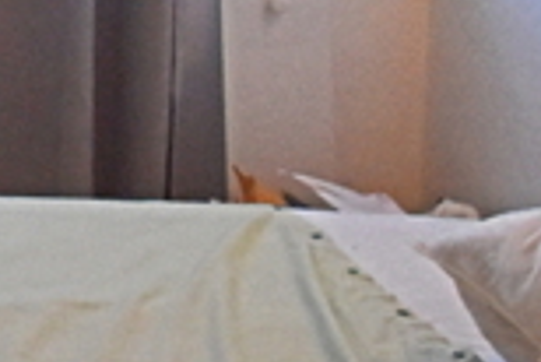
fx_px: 1760
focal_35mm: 117
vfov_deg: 11.0
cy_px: -285
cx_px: -840
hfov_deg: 12.6
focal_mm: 10
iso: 1100
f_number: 4.5
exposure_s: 1/125
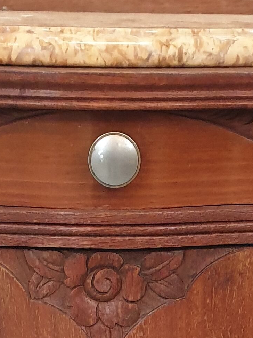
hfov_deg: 13.7
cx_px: 138
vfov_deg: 15.7
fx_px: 1053
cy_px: 603
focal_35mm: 108
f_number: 2.4
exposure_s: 1/23
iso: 250
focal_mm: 4.3
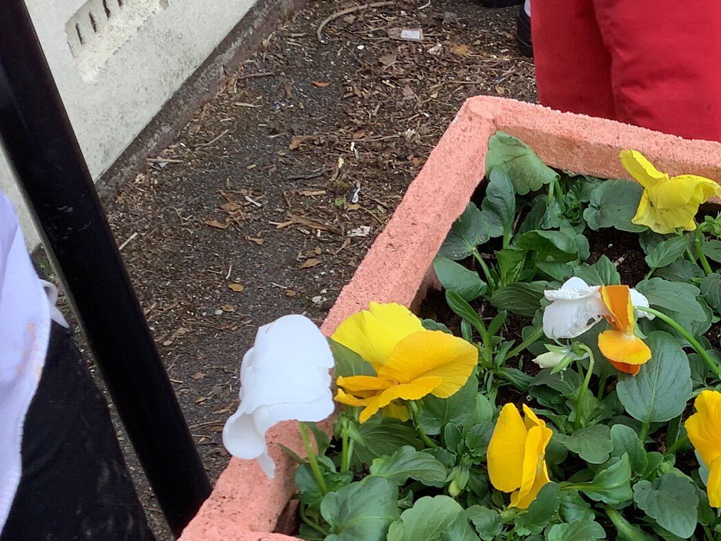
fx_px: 1250
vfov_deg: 23.8
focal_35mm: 60
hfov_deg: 30.7
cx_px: 650
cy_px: 479
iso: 40
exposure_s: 1/100
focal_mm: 3.3
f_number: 2.4
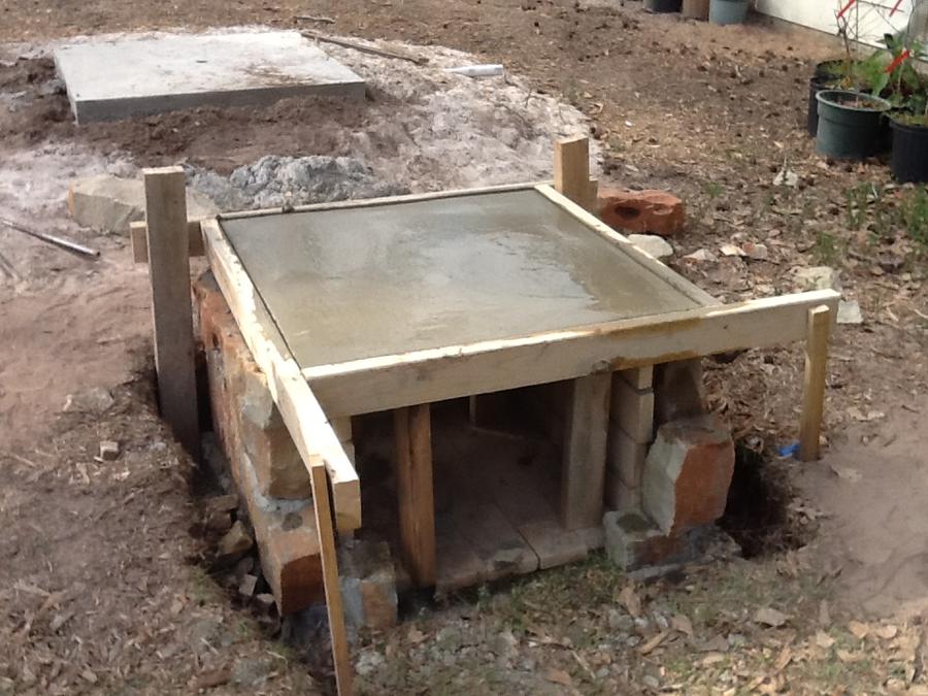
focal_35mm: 44
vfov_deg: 32.9
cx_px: 464
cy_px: 348
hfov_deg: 42.9
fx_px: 1180
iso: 40
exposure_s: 1/569
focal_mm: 2.03
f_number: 2.4
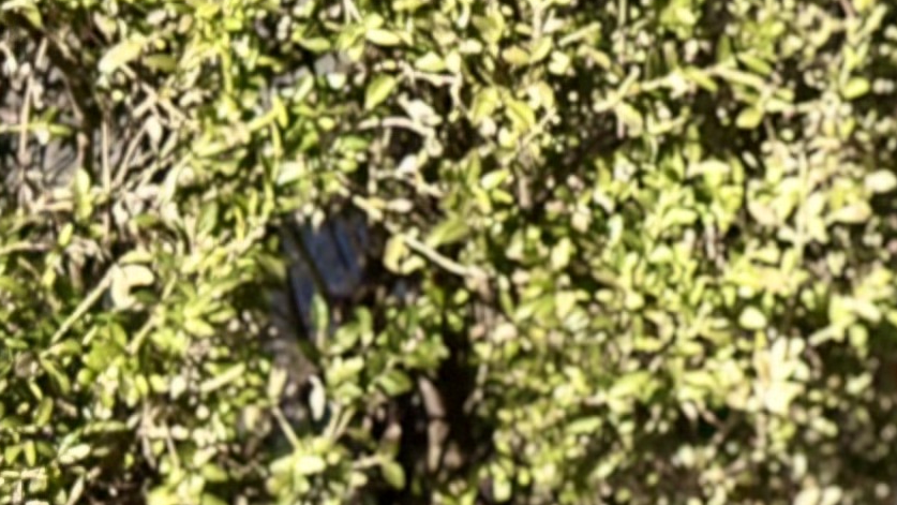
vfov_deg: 4.6
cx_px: 1942
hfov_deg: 8.1
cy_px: -915
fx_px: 5994
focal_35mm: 252
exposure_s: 1/1041
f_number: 1.78
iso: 80
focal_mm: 6.86
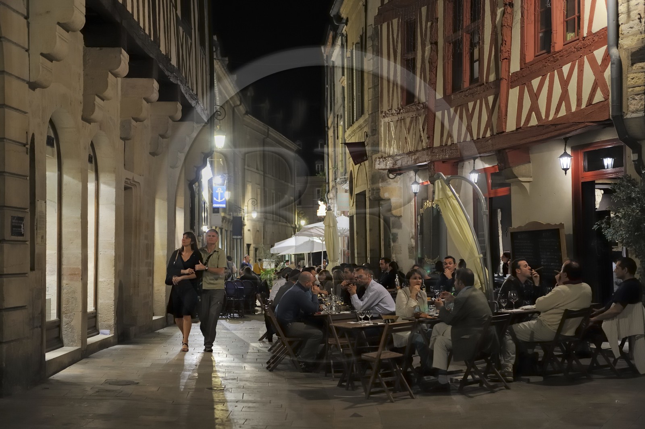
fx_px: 931
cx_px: 322
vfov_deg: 26.0
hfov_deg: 38.2
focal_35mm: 52
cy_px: 214
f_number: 3.2
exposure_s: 1/50
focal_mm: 52
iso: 800
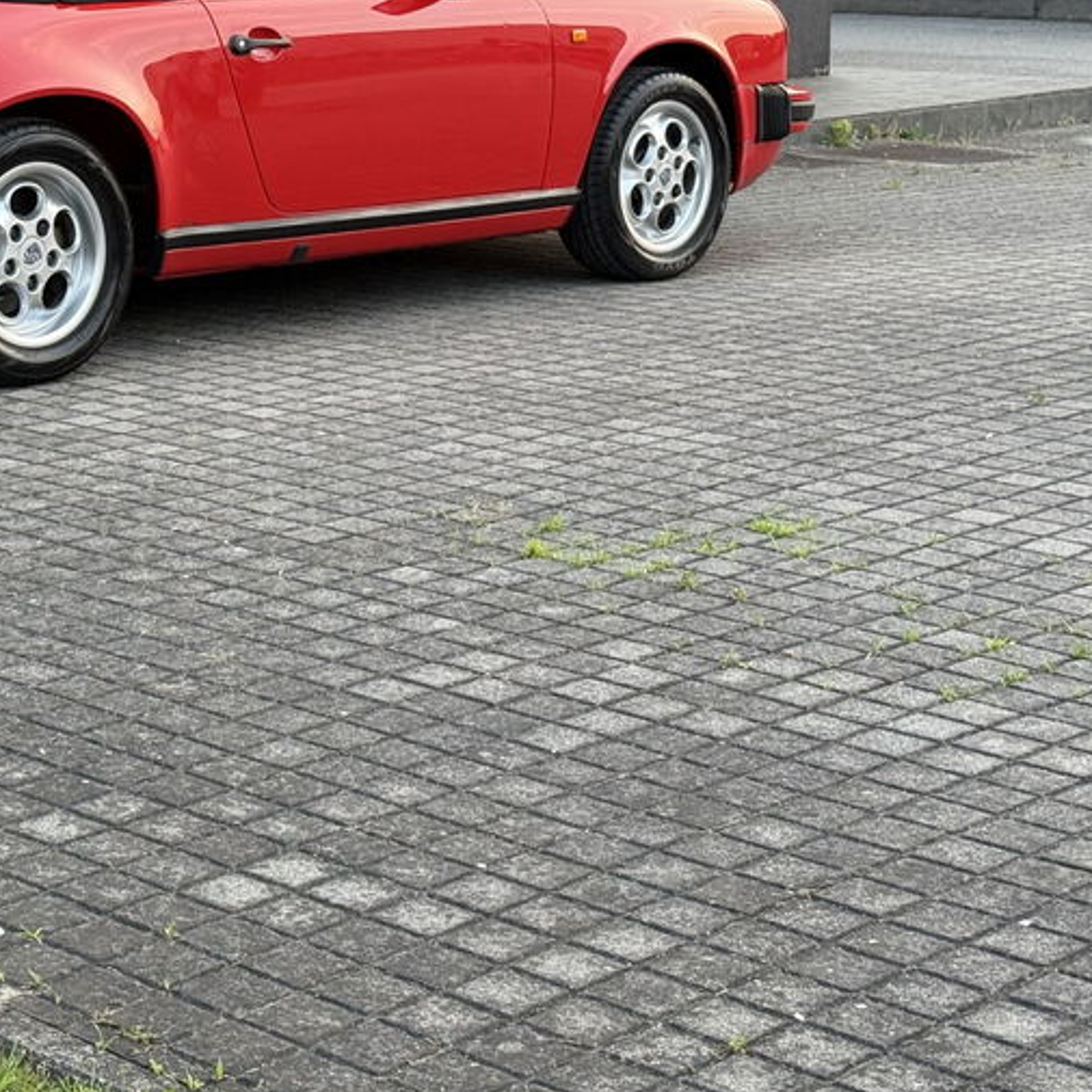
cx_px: 141
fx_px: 3069
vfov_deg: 20.0
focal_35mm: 86
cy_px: 270
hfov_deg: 19.8
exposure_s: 1/141
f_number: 1.78
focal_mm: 6.76
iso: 100
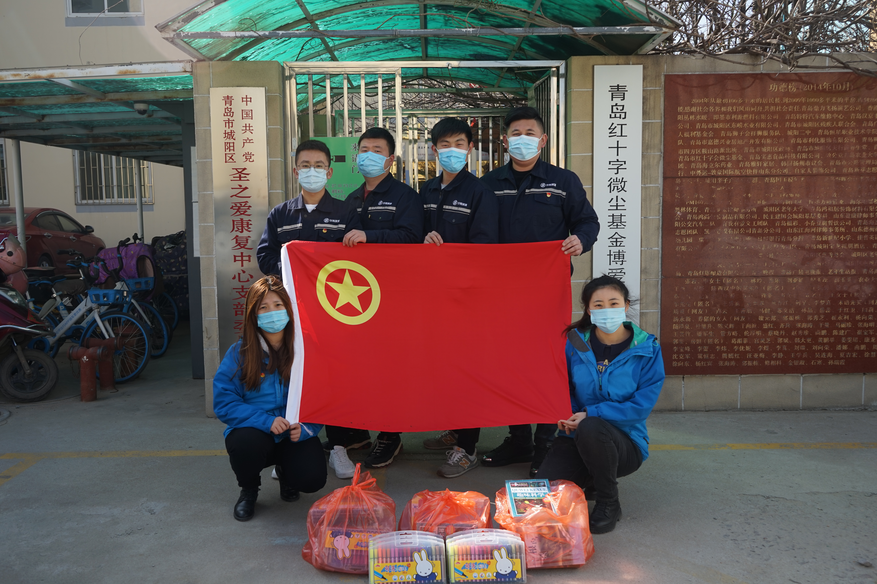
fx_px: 779
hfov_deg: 58.7
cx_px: 438
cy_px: 292
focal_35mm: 32
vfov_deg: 41.1
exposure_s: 1/200
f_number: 6.3
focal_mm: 32
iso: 100
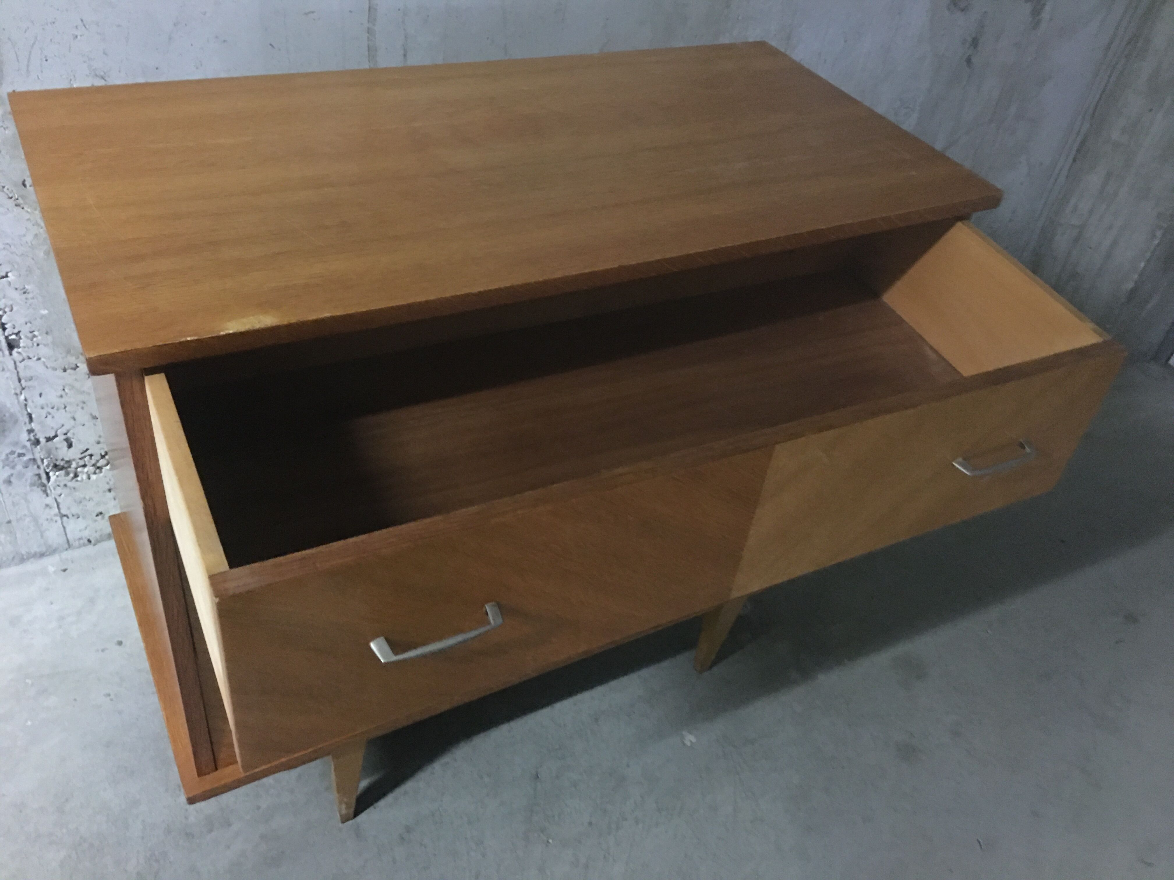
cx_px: 587
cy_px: 440
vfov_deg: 48.2
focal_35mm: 29
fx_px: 984
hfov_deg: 61.7
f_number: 2.2
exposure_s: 1/4
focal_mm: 4.15
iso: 160
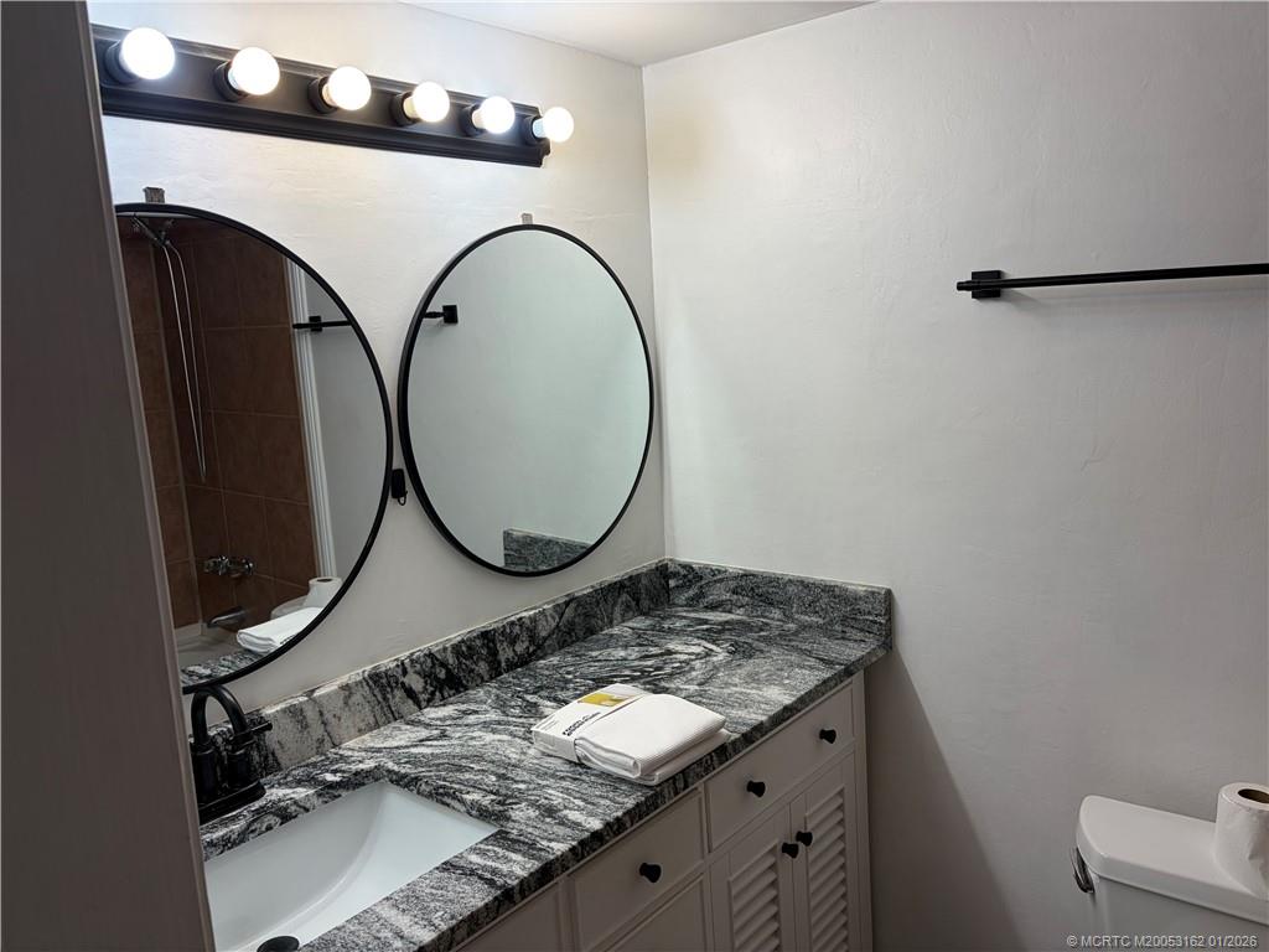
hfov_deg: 67.3
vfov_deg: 53.1
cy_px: 476
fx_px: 953
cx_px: 634
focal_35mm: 26
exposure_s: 1/155
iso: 32
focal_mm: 5.96
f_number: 1.6
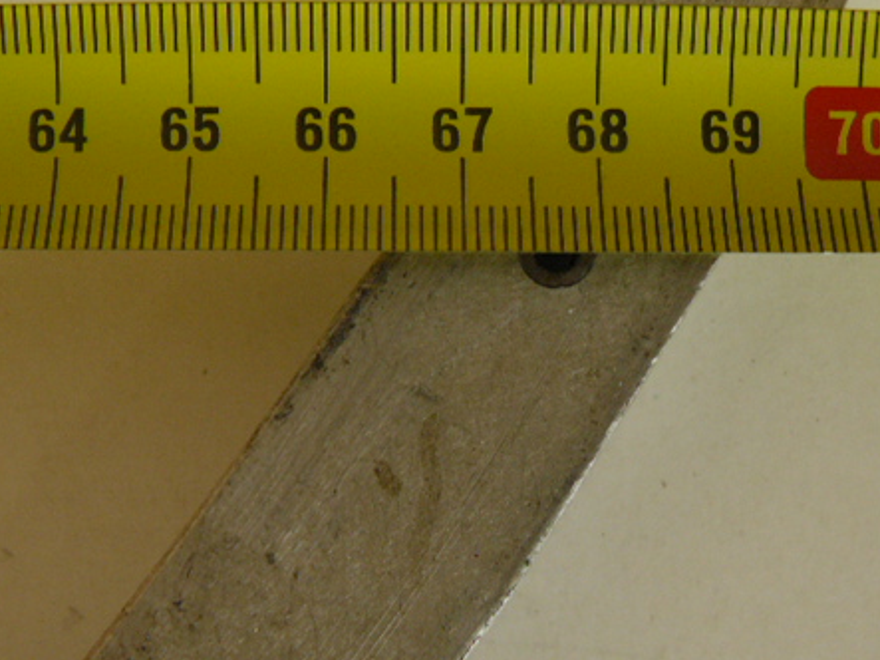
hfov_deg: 36.8
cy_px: 262
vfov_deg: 28.0
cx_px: 421
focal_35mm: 52
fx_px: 1322
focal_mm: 6
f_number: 2.8
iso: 160
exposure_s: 1/30
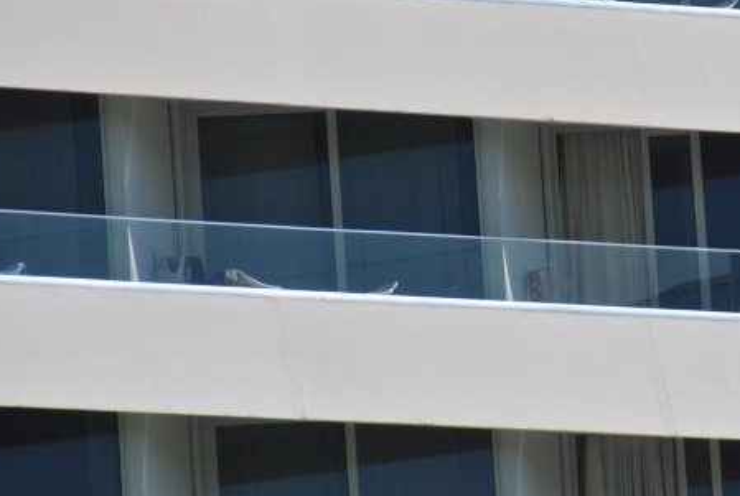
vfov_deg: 1.8
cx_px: 681
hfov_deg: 2.7
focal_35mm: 766
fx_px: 15771
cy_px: 232
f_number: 5.6
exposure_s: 1/2000
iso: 200
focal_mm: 200
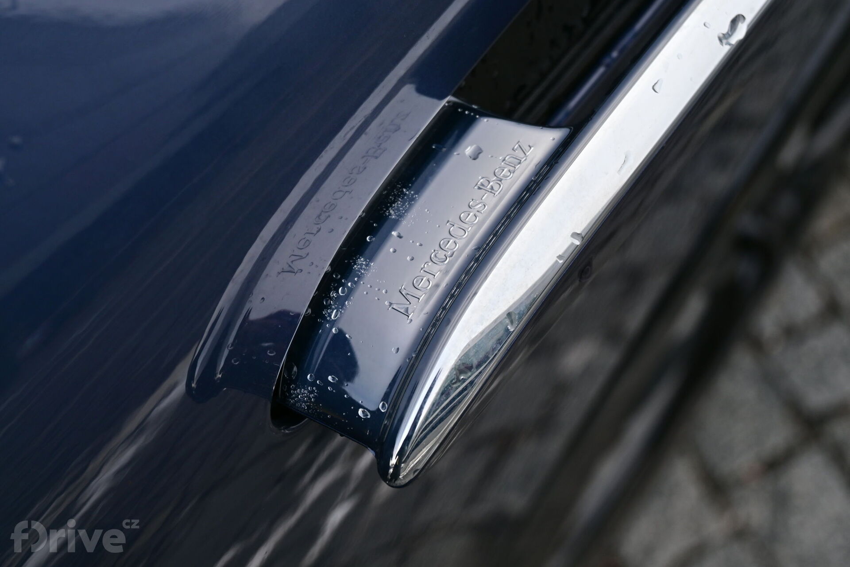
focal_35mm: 75
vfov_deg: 18.2
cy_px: 284
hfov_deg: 27.0
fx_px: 1771
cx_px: 425
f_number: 6.3
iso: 100
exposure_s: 1/80
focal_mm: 50
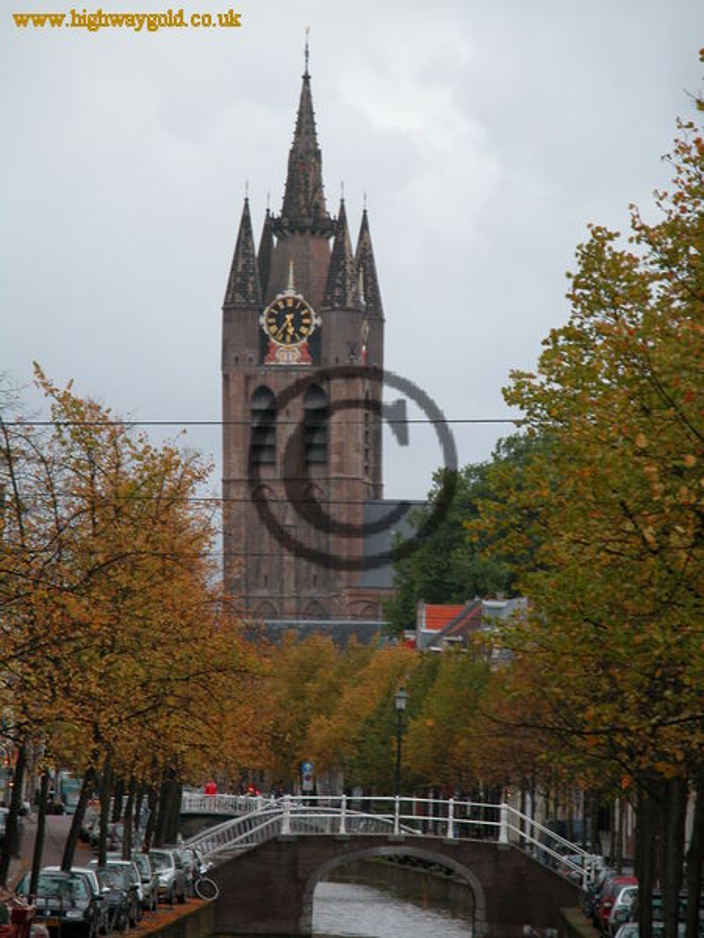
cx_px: 352
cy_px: 469
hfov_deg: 6.8
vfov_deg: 9.0
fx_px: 5966
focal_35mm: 220
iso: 100
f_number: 4.1
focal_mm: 56.7
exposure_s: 1/66.4
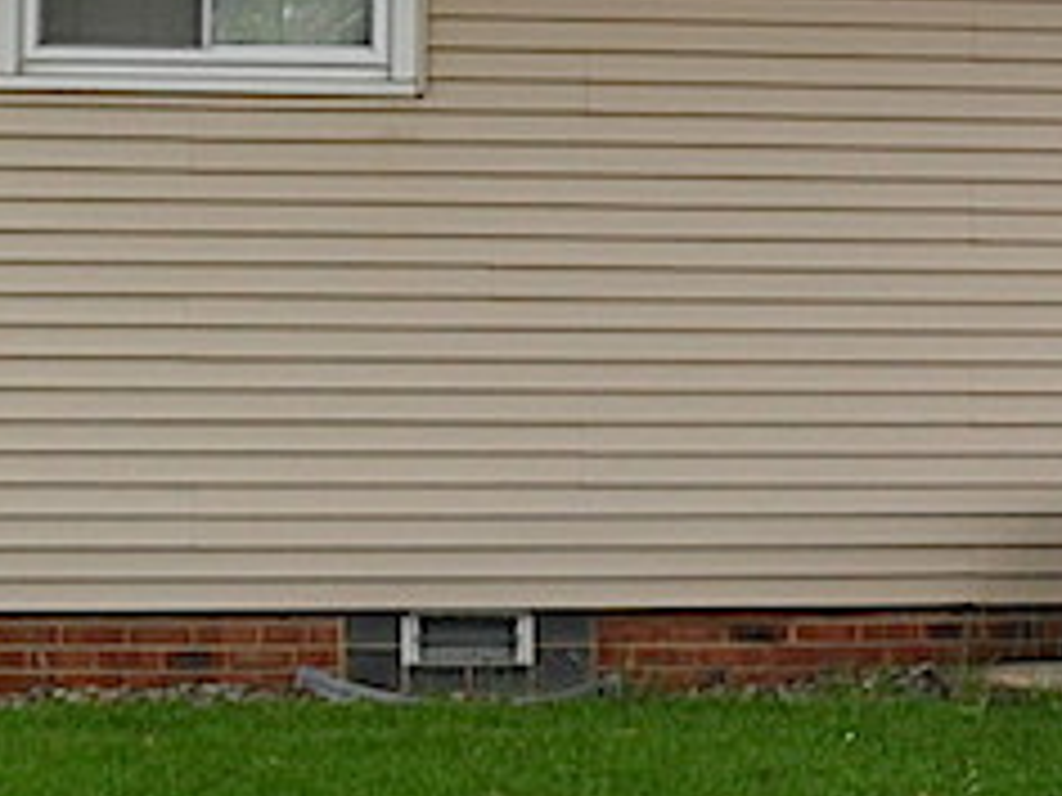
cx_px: 1035
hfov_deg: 20.1
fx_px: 2915
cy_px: 153
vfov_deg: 15.5
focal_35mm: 95
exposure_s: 1/180
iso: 80
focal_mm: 6.3
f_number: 3
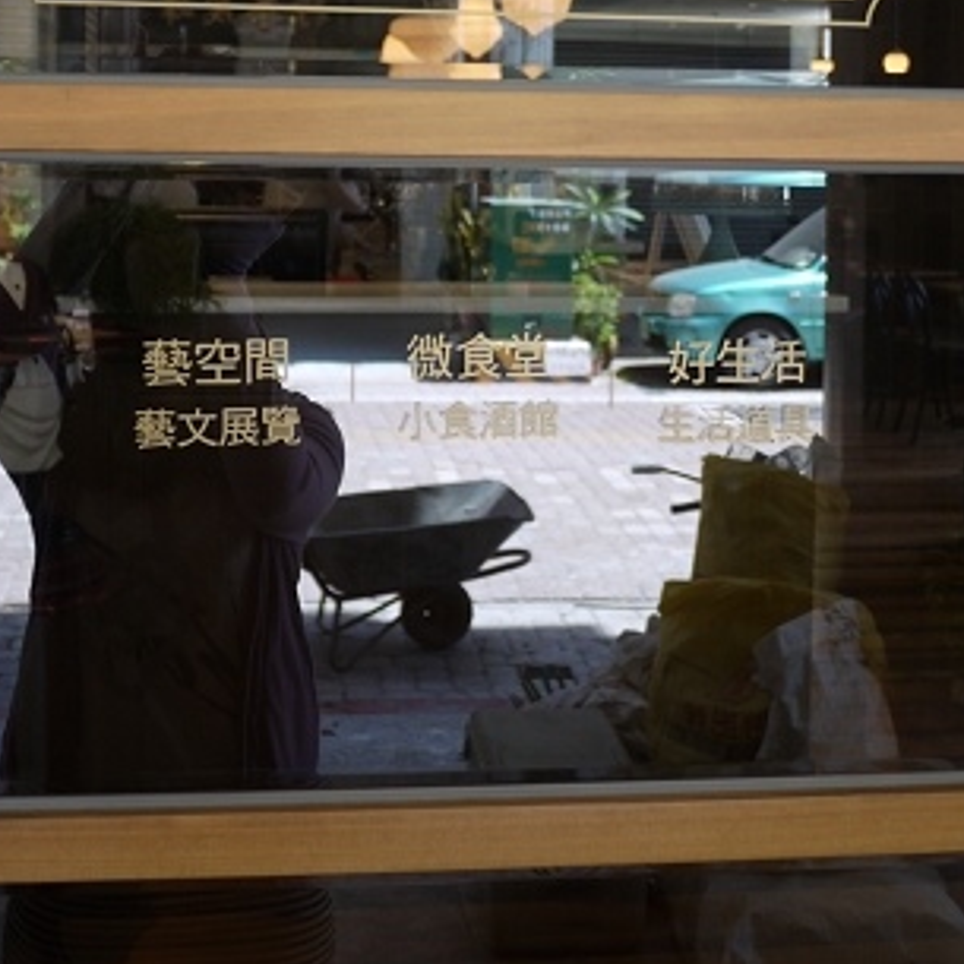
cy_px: 183
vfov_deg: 31.9
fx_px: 1638
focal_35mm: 52
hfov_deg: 32.7
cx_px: 408
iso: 100
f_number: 2.5
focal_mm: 14
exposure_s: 1/160
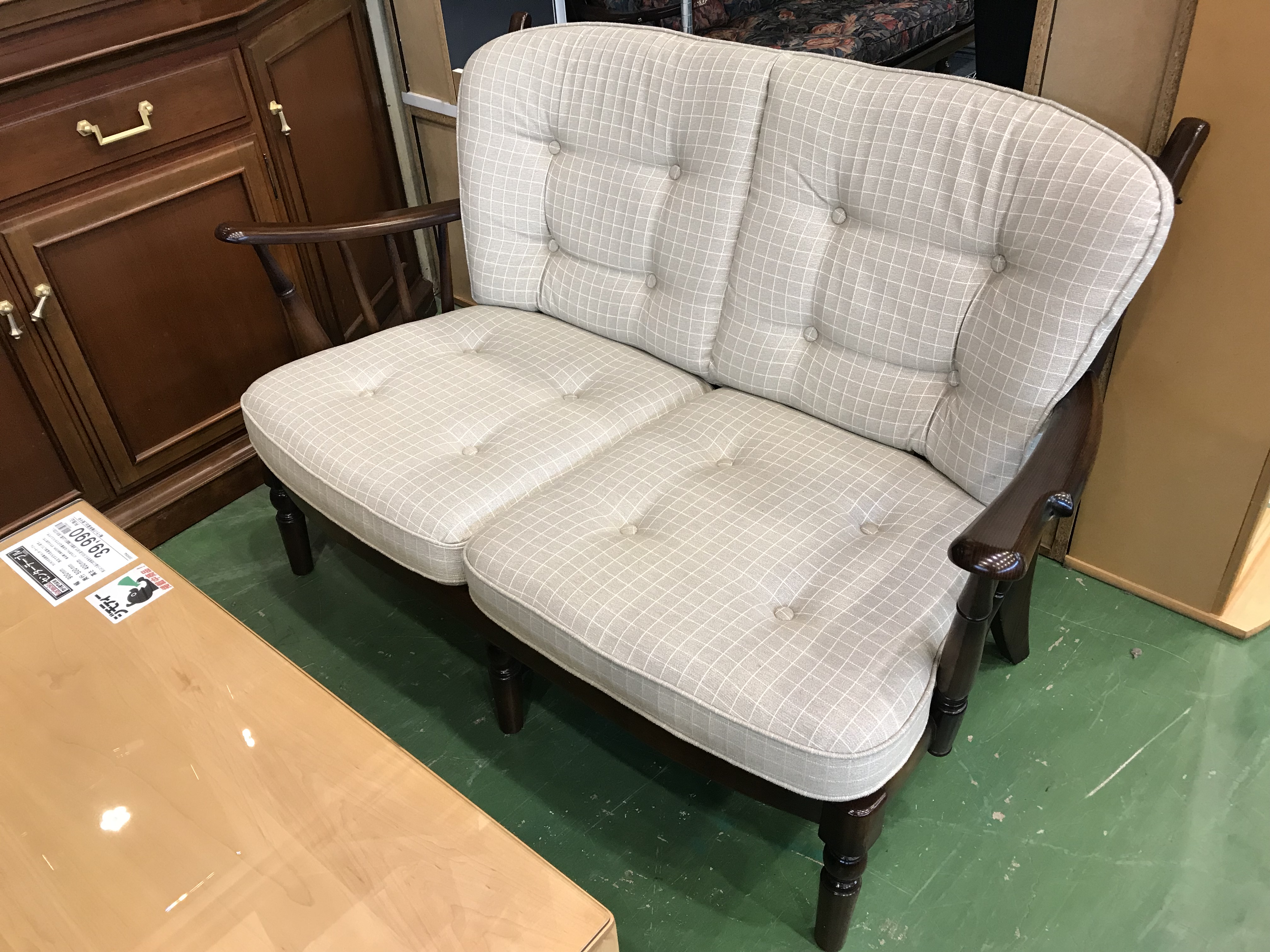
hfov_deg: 63.4
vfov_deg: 49.7
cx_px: 635
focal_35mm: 28
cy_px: 476
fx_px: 1027
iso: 40
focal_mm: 3.99
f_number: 1.8
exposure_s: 1/20
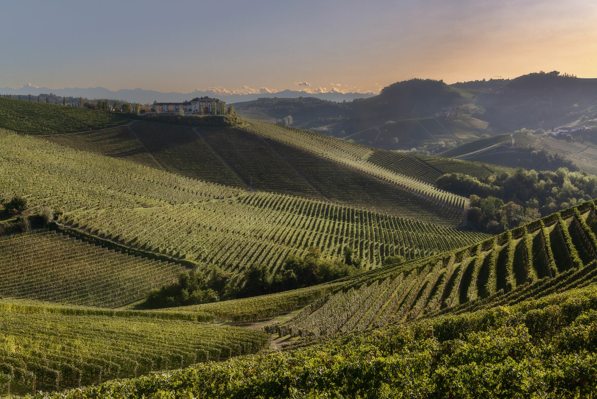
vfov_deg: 31.9
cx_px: 298
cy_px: 200
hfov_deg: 46.4
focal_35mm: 42
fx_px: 697
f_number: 14
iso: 200
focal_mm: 42
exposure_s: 1/200
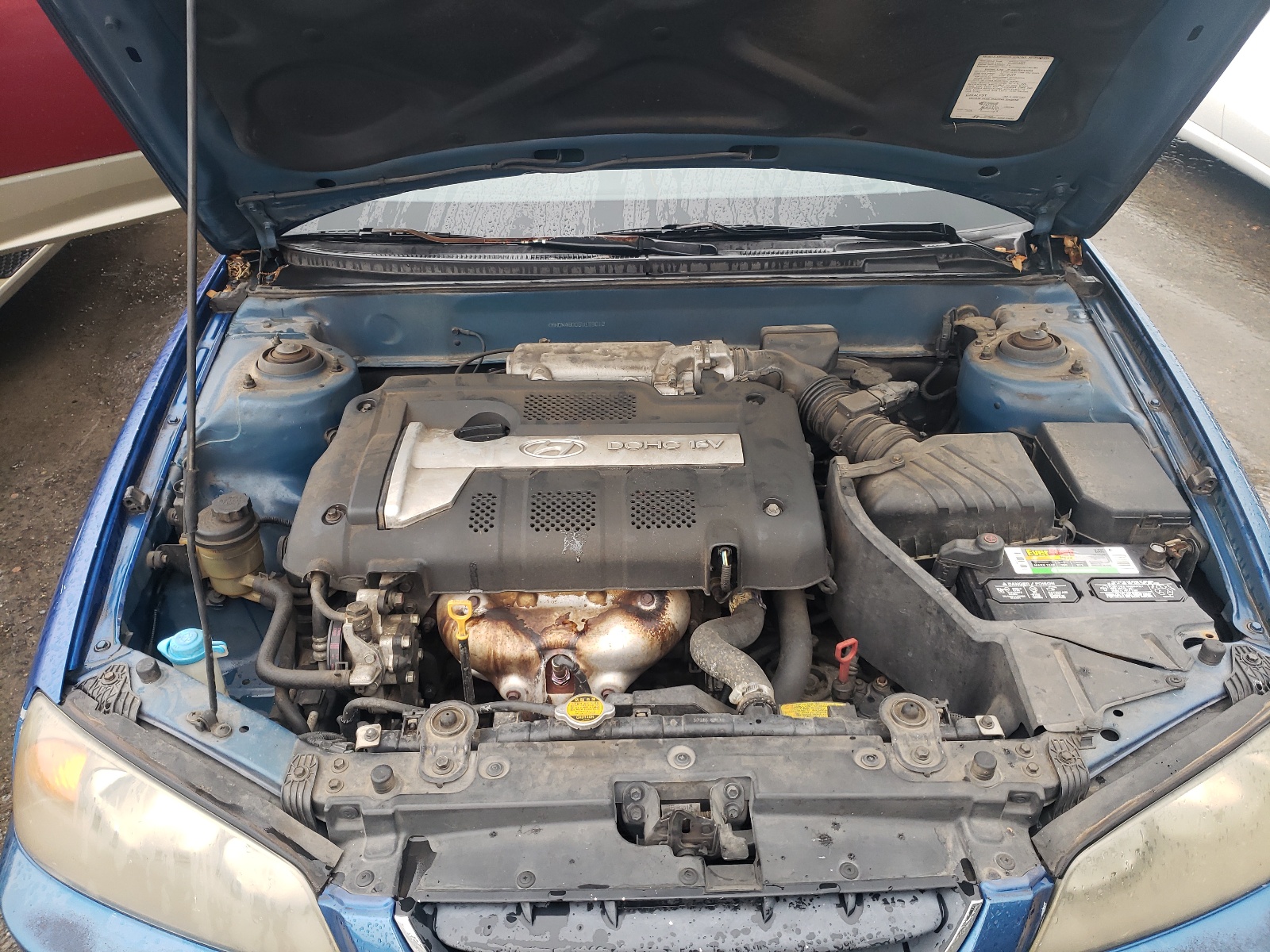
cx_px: 635
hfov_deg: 67.3
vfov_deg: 53.1
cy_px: 476
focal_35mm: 26
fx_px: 954
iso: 62
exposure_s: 1/60.2
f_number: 1.5
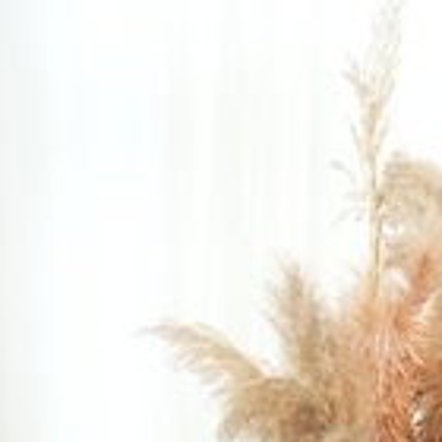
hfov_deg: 7.8
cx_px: 1037
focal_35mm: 210
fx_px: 3034
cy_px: 442
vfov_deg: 8.3
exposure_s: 1/100
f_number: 2.8
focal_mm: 50
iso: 2000
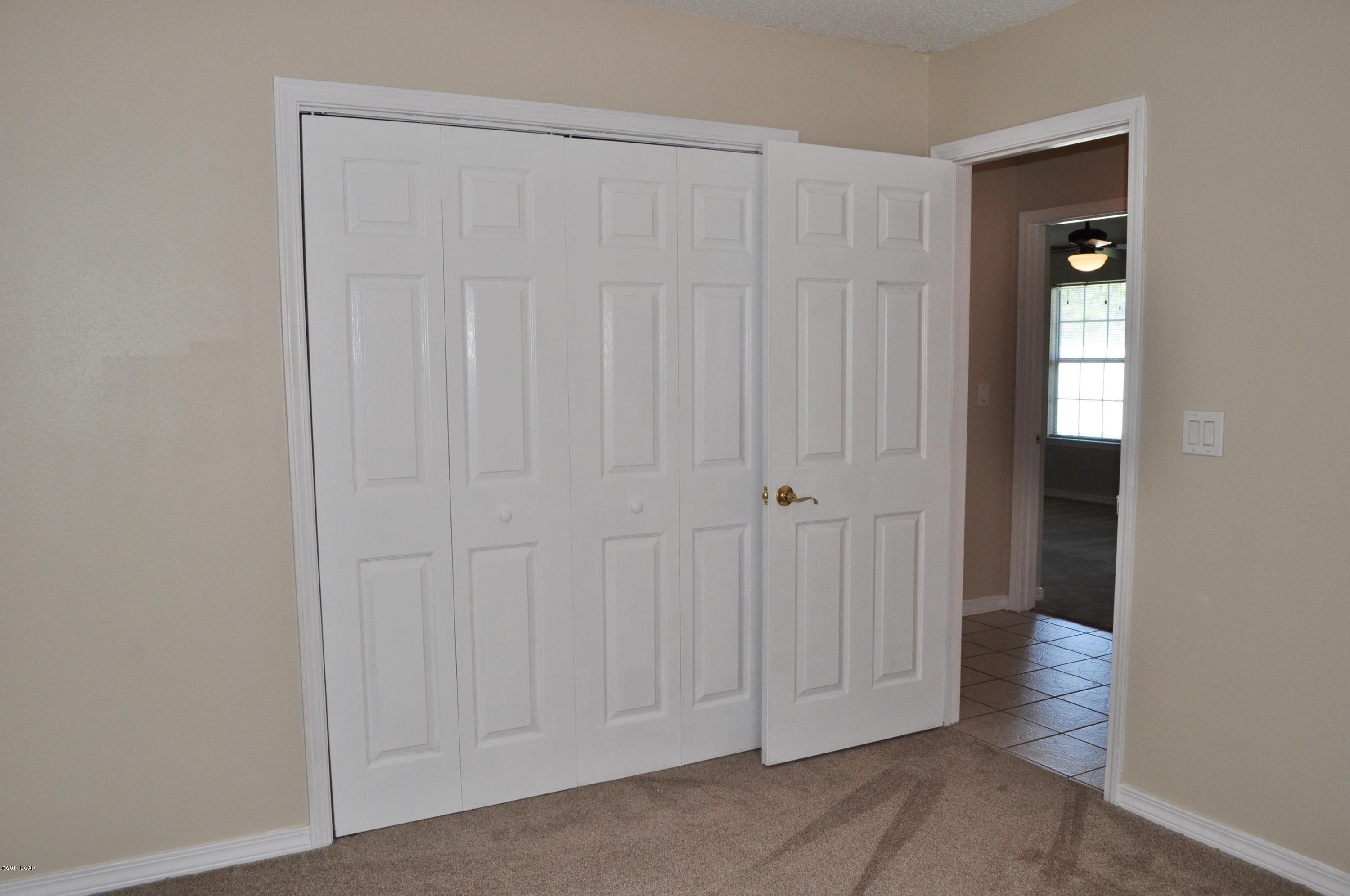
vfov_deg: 47.8
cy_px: 448
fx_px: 1011
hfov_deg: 67.4
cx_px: 675
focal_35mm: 27
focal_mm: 18
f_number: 9
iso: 320
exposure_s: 1/80
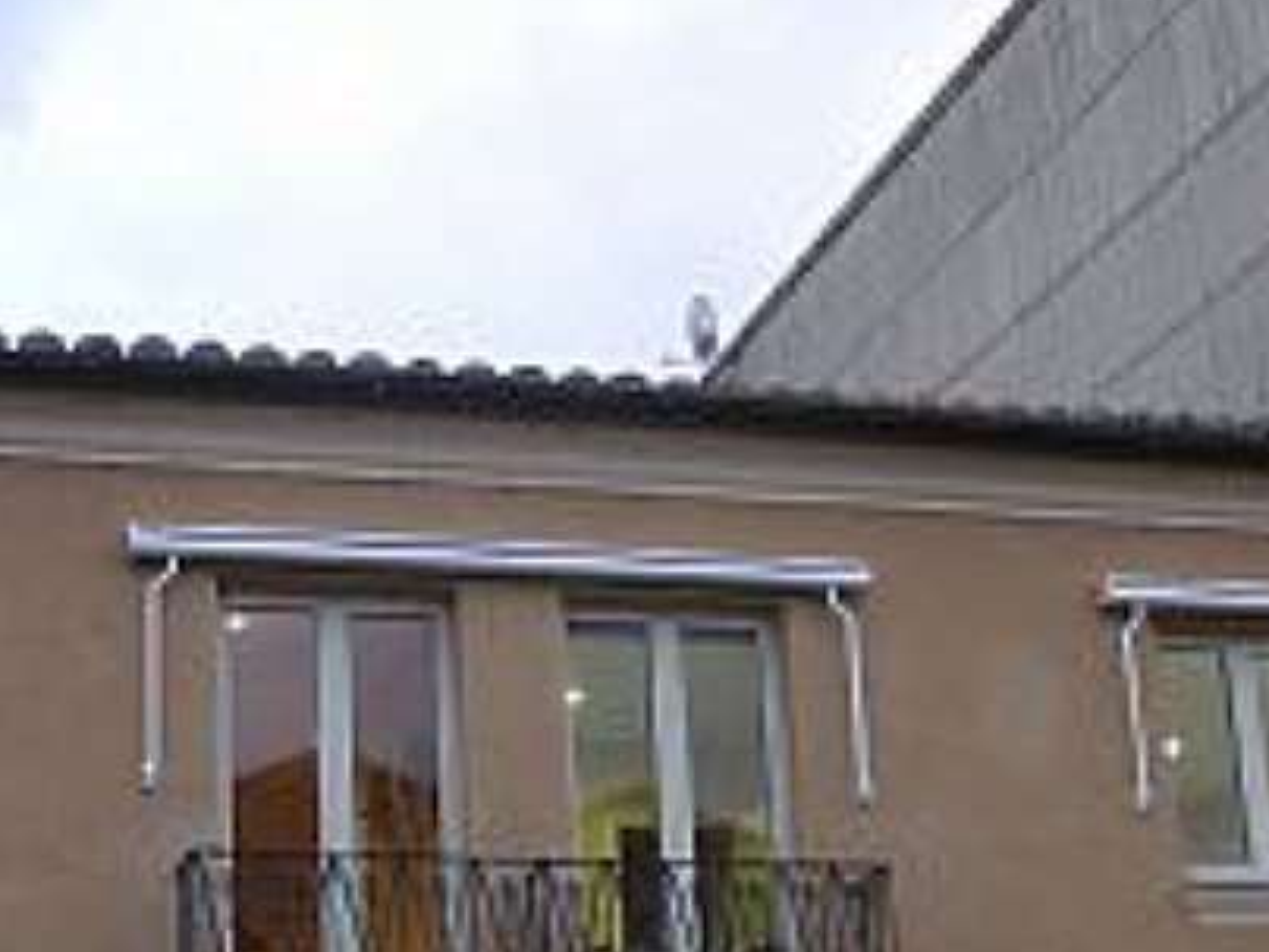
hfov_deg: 29.7
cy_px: 679
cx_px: 493
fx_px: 2383
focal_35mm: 65
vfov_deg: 22.4
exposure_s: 1/45
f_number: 3
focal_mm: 6.9
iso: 125
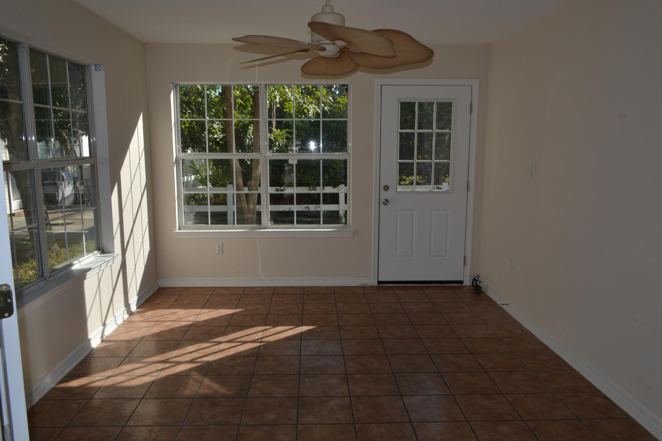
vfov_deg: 47.9
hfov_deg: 67.4
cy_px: 220
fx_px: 497
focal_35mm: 27
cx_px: 331
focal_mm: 18
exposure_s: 1/200
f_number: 10
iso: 100
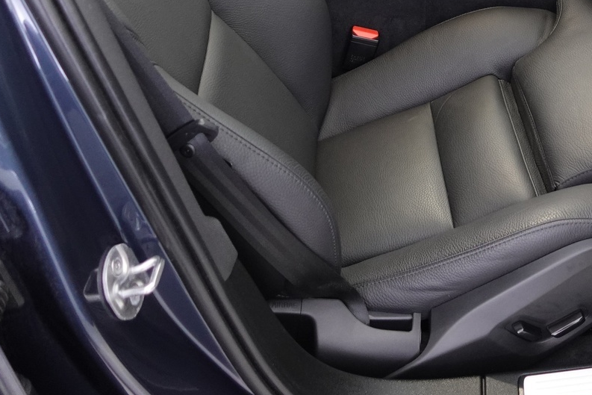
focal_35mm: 49
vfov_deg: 26.2
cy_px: 4
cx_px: 444
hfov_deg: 39.3
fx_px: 806
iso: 800
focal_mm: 9.4
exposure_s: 1/15
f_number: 1.8
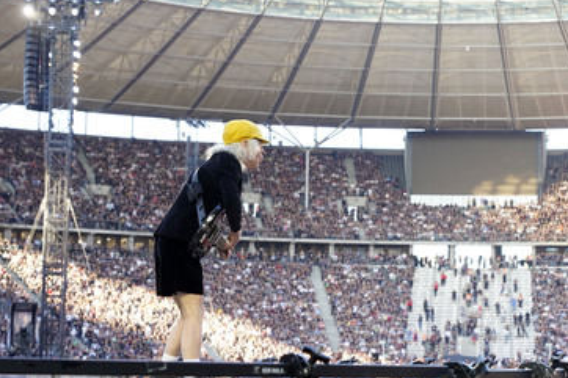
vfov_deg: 17.9
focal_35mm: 76
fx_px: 1199
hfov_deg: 26.6
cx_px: 327
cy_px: 202
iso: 1600
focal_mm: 61
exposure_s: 1/400
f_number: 5
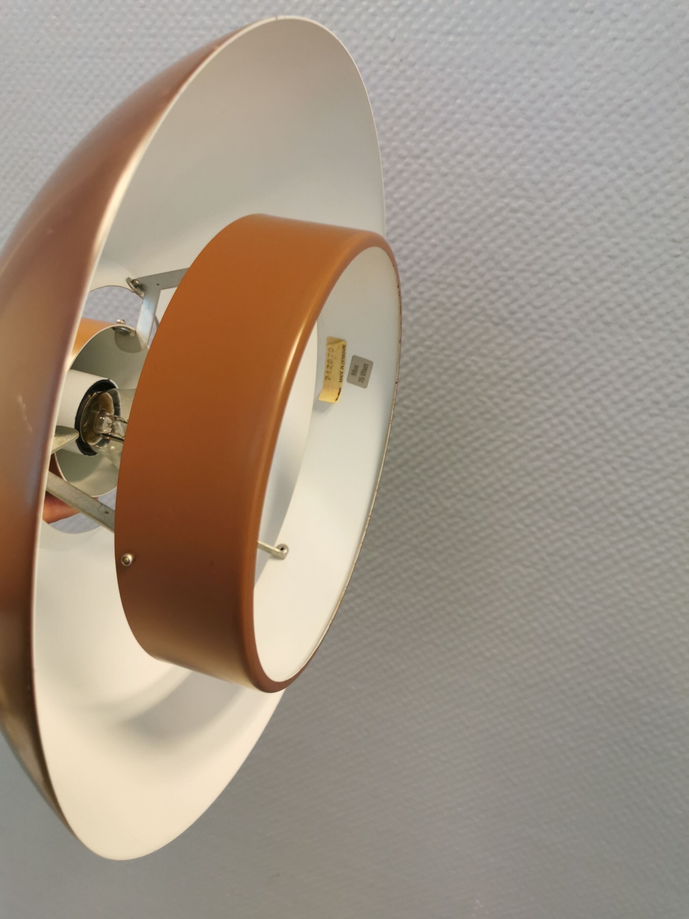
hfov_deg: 51.4
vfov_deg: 65.3
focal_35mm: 27
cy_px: 460
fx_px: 717
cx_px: 344
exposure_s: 1/50
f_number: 1.6
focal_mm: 5.56
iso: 125
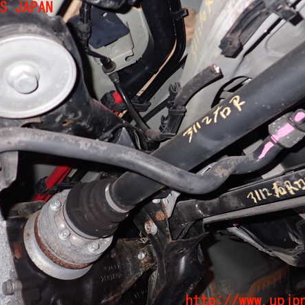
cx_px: 135
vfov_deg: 46.0
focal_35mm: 36
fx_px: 359
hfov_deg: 46.0
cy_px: 155
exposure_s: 1/30
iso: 640
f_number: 6.3
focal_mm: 5.4
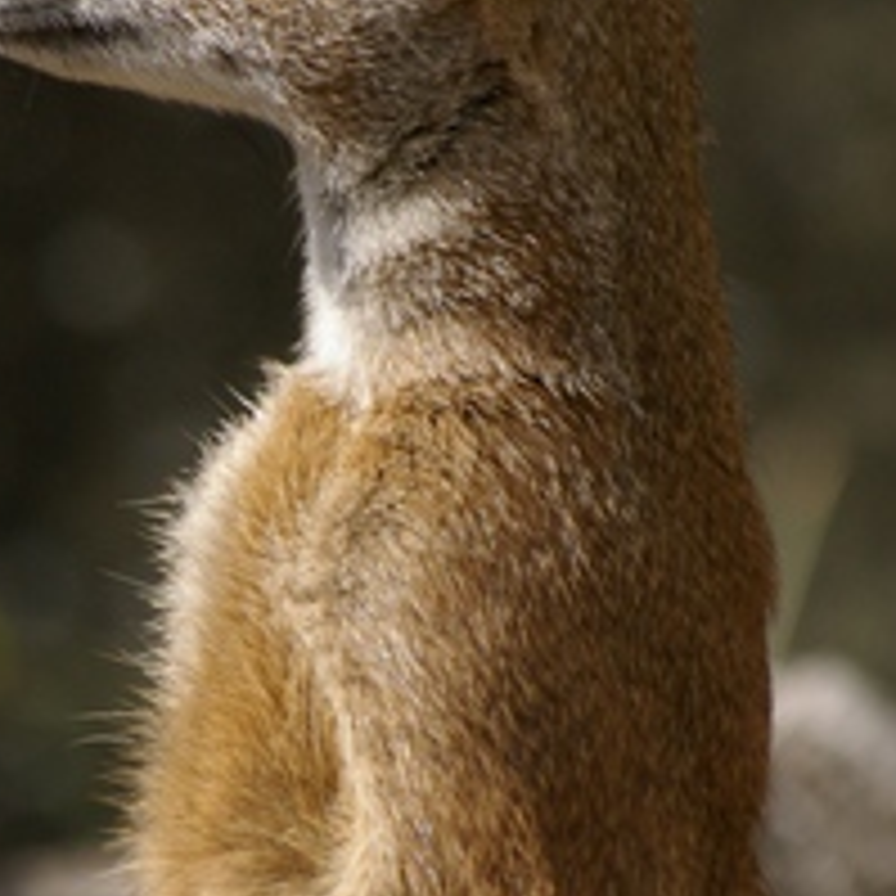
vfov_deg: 2.3
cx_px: 250
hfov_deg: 2.3
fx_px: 22520
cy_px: 554
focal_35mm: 769
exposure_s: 1/250
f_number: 8
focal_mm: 200
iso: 400
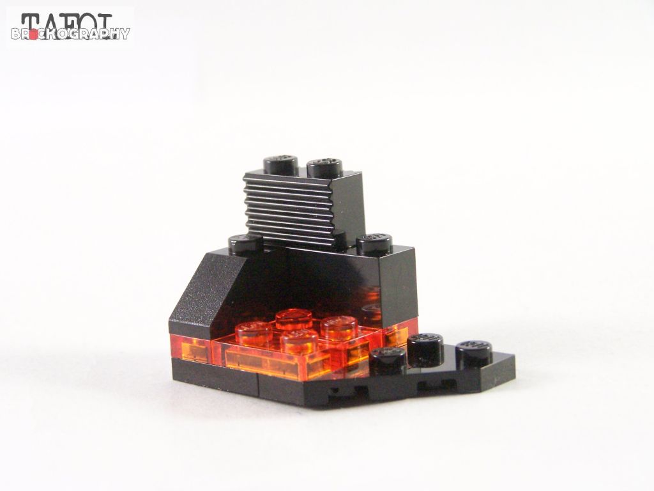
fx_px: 1984
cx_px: 327
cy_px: 246
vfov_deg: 14.1
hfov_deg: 18.7
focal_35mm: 105
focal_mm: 17.5
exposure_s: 1/60
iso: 400
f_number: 3.6
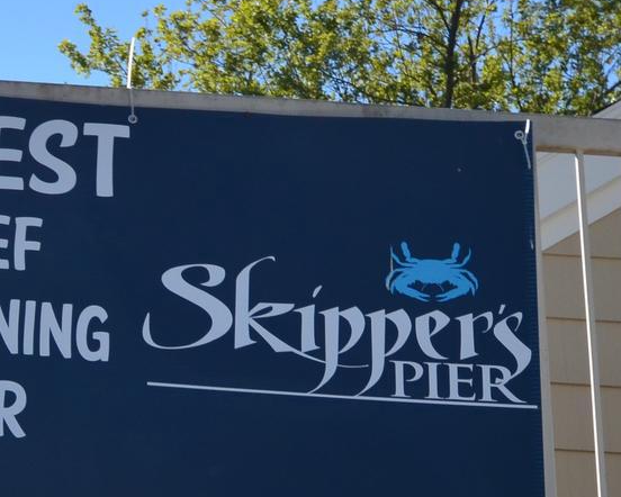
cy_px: 368
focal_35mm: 125
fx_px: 2298
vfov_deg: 12.3
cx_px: -216
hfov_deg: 14.6
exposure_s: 1/250
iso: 360
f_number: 10
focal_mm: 24
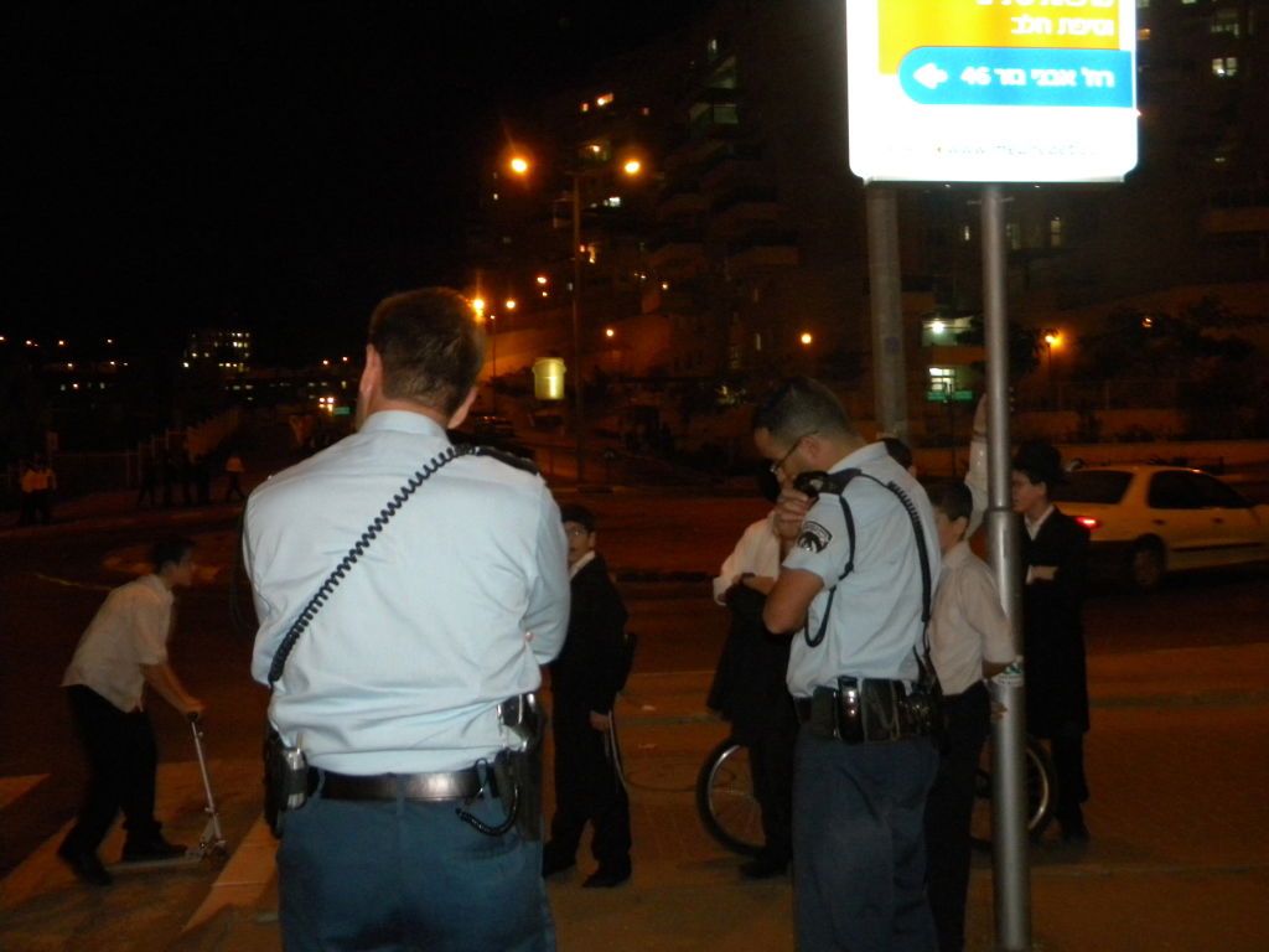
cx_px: 634
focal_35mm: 36
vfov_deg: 39.7
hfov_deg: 51.4
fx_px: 1320
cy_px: 476
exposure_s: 1/30
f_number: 3.7
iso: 400
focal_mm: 6.4
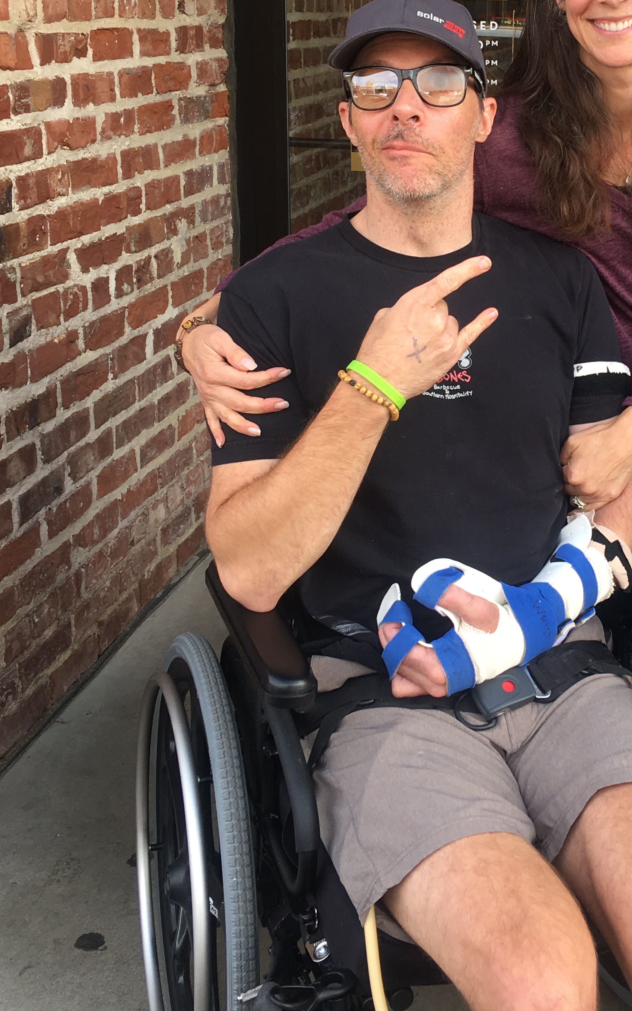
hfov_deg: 24.9
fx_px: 1405
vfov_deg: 39.1
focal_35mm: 51
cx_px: 505
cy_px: 327
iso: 25
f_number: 2.2
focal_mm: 4.15
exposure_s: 1/120
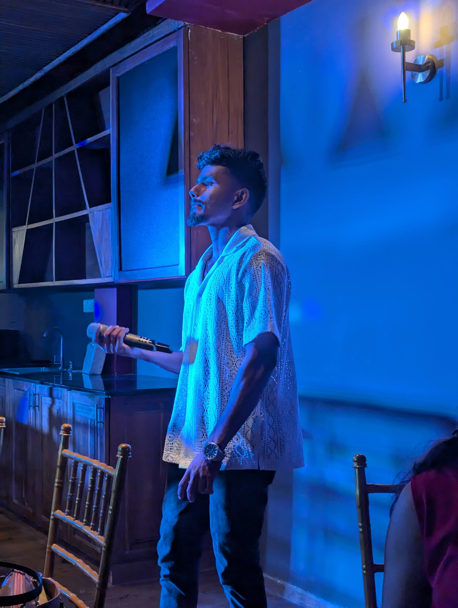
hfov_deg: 30.3
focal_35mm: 48
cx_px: 229
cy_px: 304
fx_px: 845
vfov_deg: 39.6
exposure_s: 1/99.9
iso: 341
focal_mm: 6.81
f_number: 1.85
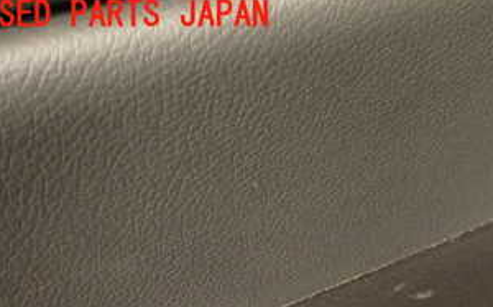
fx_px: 712
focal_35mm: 53
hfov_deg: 35.5
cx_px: 463
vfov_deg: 22.5
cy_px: 364
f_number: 2
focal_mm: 4.5
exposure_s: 1/30
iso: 400
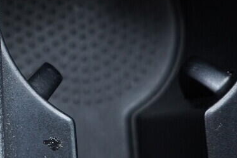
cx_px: -74
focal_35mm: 139
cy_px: -14
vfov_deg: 9.8
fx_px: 915
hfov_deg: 14.1
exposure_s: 1/40
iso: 500
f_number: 2.8
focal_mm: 24
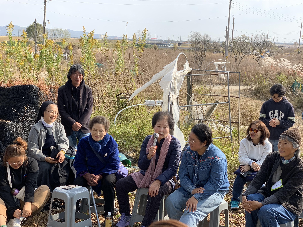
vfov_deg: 28.0
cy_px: 114
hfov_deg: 36.8
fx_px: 455
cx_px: 152
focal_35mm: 52
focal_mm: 6
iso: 16
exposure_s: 1/338
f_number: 2.4
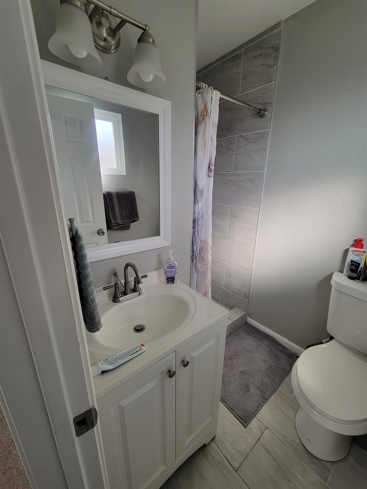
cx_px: 184
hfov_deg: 89.9
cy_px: 244
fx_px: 184
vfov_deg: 106.2
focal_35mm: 13
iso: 125
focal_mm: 2.2
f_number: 2.2
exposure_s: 1/60
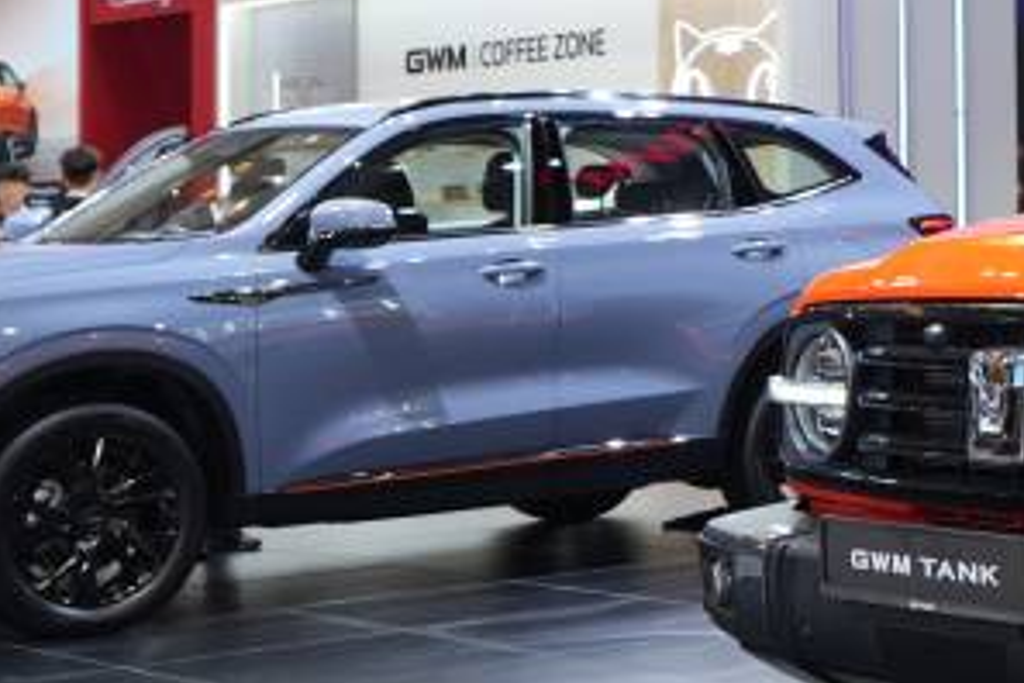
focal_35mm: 101
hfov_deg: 19.0
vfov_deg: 13.4
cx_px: 1269
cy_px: 41
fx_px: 2873
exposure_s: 1/50
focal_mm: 30
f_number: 4
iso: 200
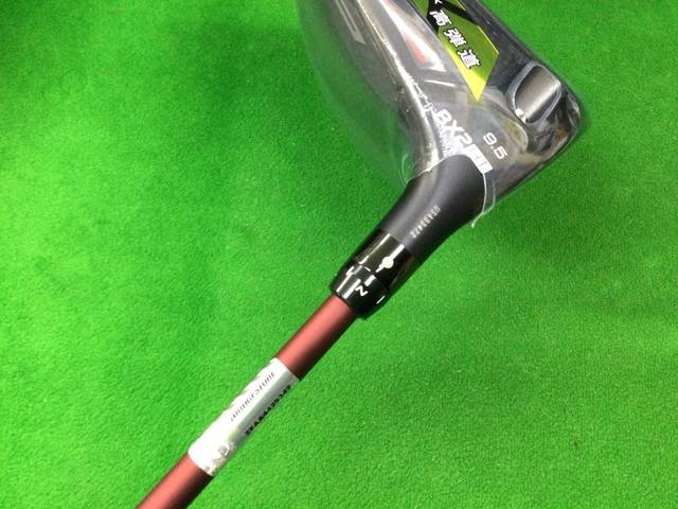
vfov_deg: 45.4
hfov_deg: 58.4
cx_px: 339
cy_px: 254
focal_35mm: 31
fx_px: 607
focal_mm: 3.3
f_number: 2.4
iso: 200
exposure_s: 1/30
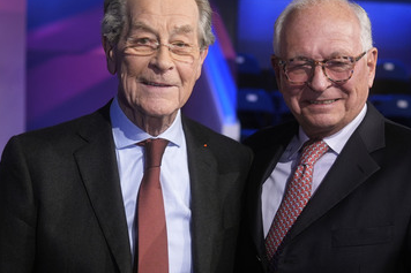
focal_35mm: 57
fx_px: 650
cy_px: 123
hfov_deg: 35.0
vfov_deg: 23.7
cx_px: 240
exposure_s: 1/160
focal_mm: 30
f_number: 2.2
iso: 640
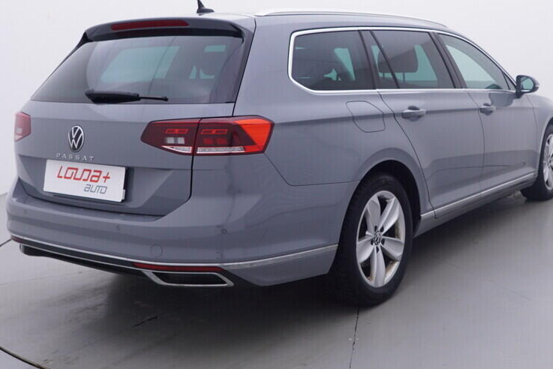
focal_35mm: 44
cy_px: 140
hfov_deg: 43.8
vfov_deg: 30.4
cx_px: 371
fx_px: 676
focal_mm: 15
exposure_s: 1/80
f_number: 5
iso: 200
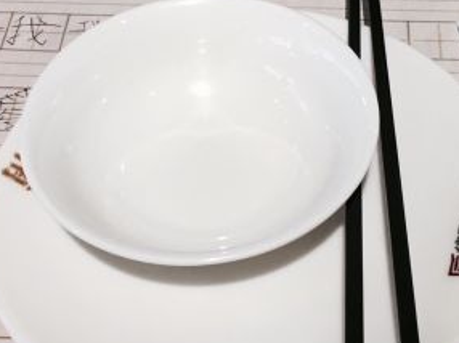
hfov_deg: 27.3
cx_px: 284
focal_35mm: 71
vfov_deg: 20.6
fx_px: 941
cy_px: 121
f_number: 2.2
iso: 50
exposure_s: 1/33
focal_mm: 4.15
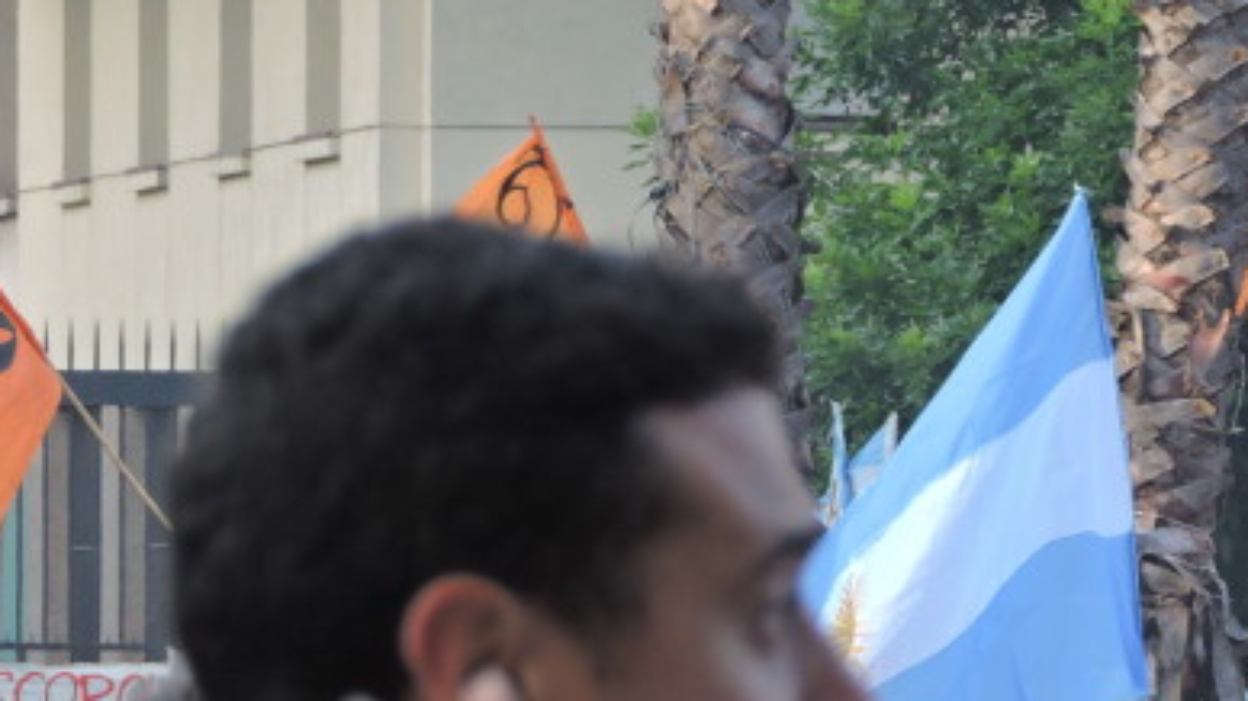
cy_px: -23
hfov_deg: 3.9
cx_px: 138
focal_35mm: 556
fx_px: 18394
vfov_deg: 2.2
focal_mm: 49.1
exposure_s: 1/200
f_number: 4.7
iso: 400
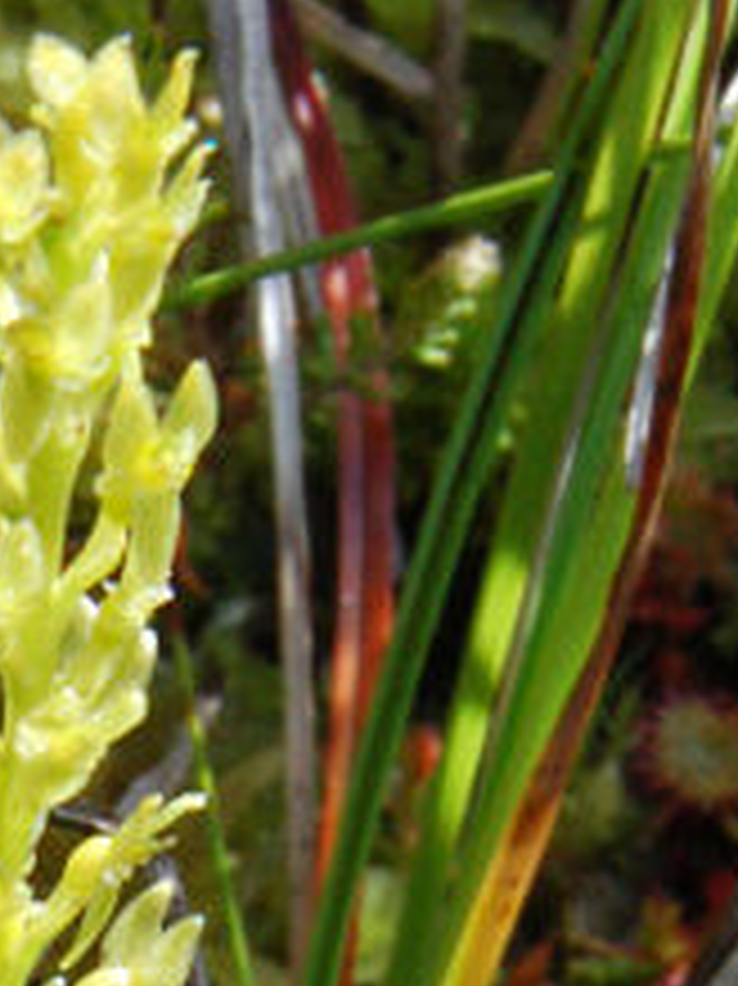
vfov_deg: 10.8
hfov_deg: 8.3
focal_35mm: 179
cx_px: 133
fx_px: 5093
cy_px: 1256
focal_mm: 34
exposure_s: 1/80
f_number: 16
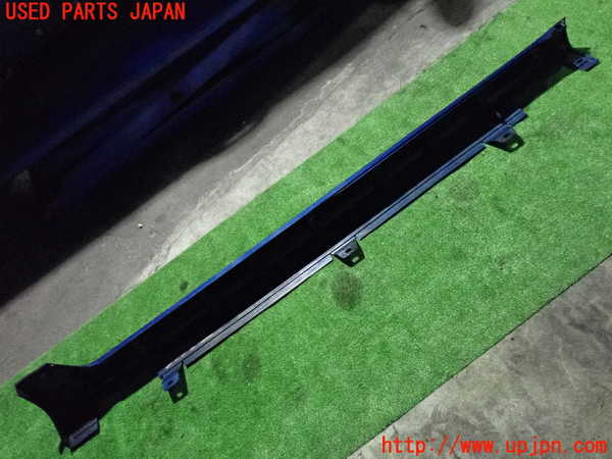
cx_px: 306
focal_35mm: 32
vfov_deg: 44.2
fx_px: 566
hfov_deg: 56.8
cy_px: 230
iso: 5000
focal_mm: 5.79
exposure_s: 1/125
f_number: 2.4
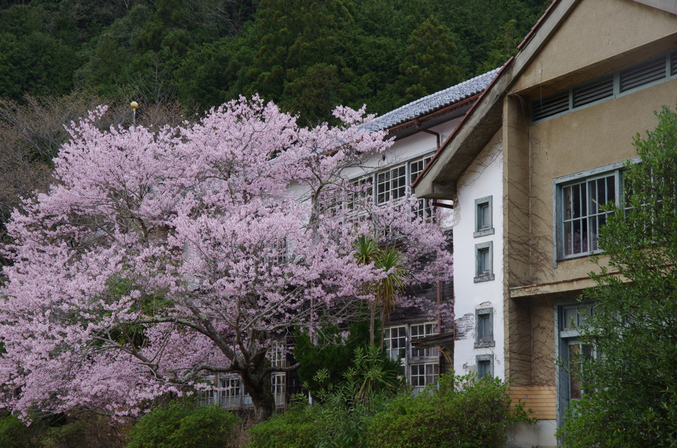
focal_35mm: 90
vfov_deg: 15.1
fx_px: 1689
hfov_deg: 22.7
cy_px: 224
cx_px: 338
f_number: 9
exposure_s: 1/160
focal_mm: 60
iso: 400
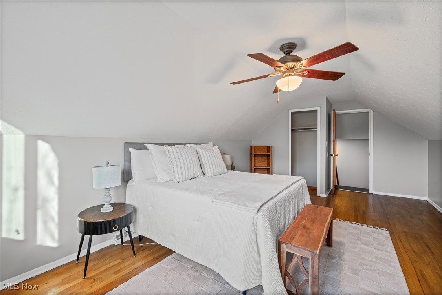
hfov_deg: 100.4
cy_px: 148
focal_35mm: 15
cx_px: 221
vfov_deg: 77.3
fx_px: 184
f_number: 9
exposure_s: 1/1.67
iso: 250
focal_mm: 15
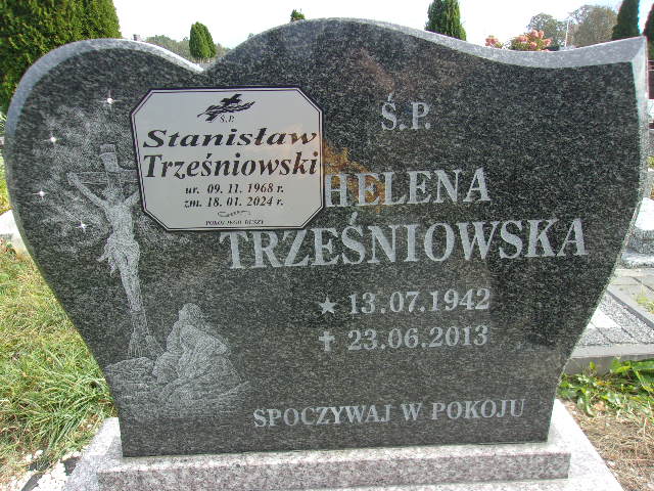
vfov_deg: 51.4
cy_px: 246
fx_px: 510
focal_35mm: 27
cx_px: 327
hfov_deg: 65.3
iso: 80
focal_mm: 4.9
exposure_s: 1/340
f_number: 3
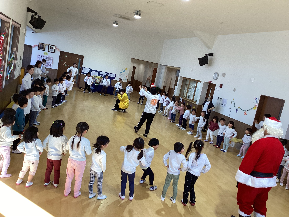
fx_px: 259
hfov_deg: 58.4
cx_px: 144
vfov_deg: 45.4
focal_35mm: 31
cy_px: 108
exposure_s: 1/120
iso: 80
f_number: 2.4
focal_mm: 3.3
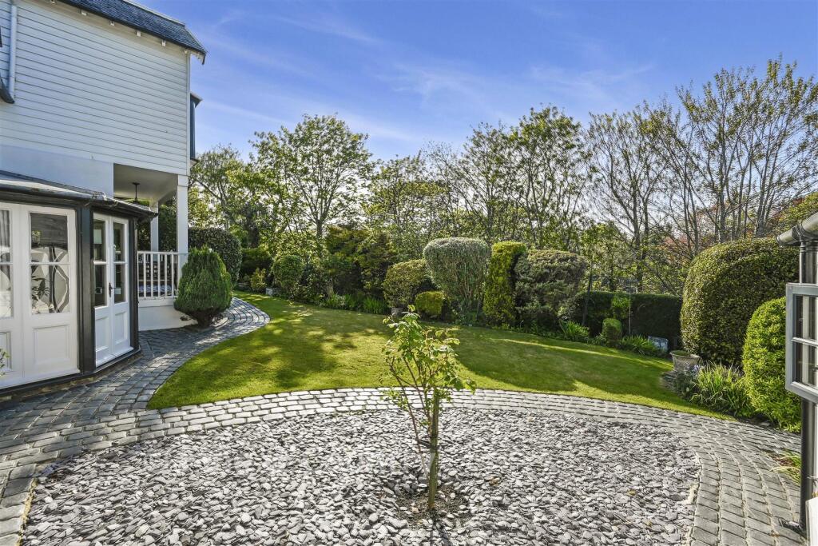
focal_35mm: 14
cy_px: 273
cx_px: 409
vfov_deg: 81.2
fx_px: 318
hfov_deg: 104.2
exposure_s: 1/320
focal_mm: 14
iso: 100
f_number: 8
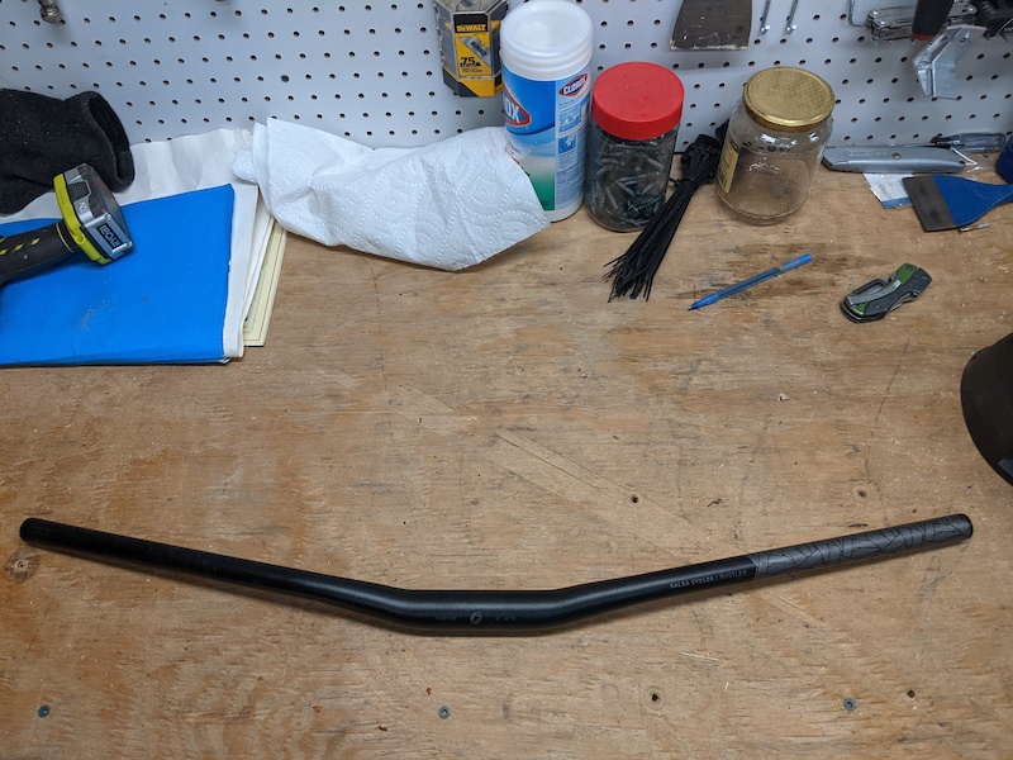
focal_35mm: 27
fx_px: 790
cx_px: 506
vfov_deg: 51.4
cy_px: 380
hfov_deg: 65.3
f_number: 1.8
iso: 104
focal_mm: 4.44
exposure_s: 1/120
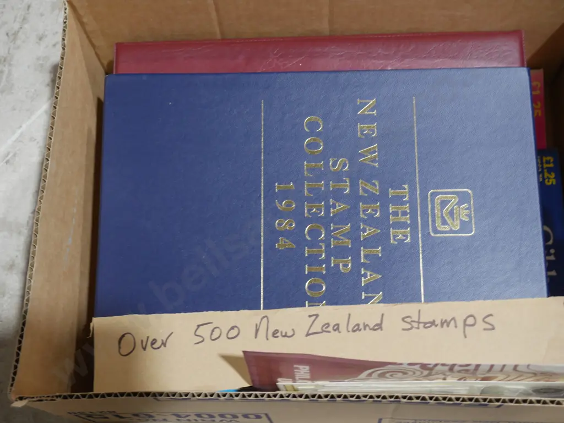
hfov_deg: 38.2
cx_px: 282
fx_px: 815
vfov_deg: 29.1
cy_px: 212
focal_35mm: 50
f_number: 5.3
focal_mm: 25
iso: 800
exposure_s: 1/60
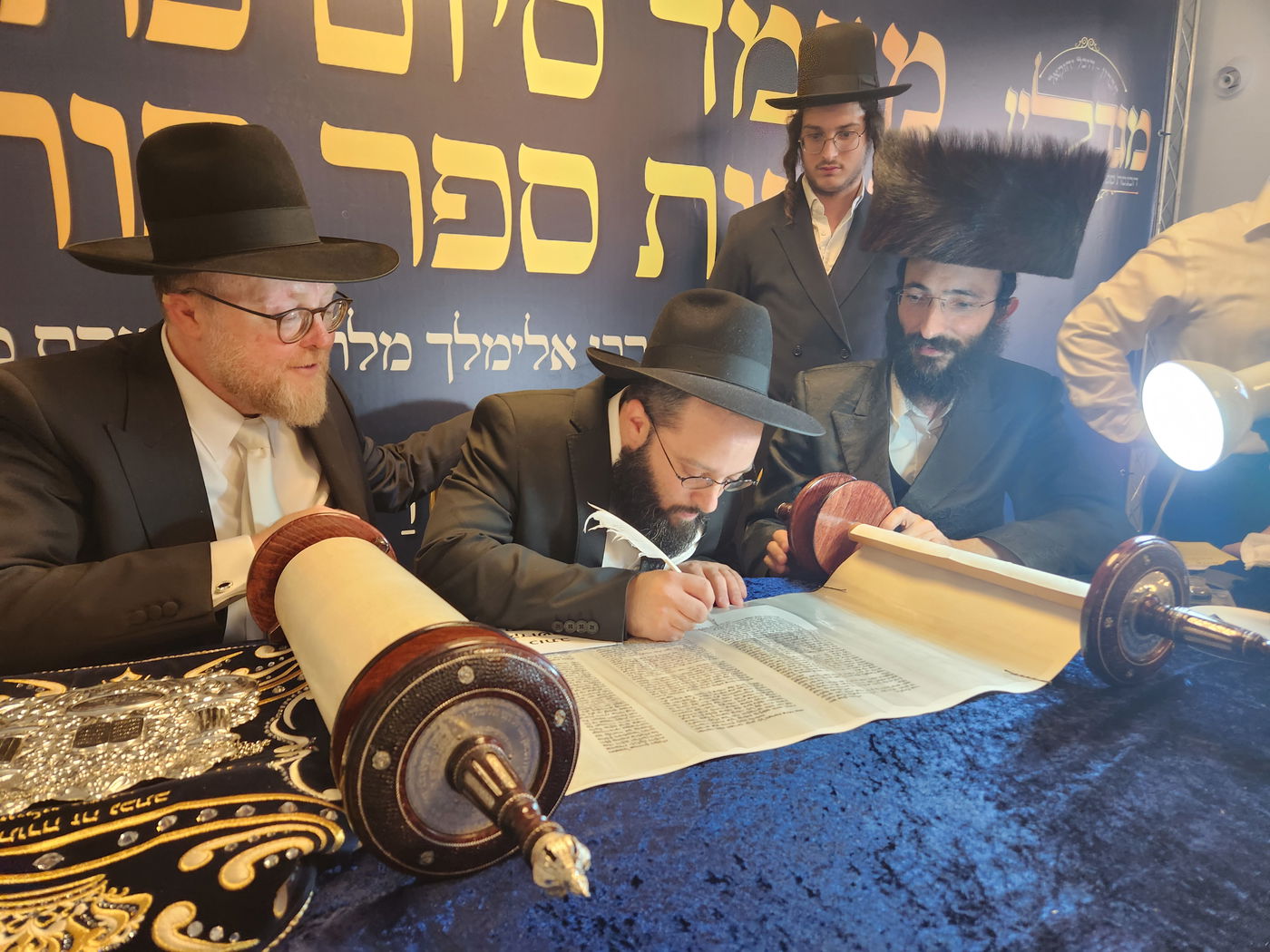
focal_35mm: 23
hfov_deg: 73.9
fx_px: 844
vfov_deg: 58.9
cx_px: 635
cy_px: 476
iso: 160
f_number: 1.8
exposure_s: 1/100
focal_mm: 5.4
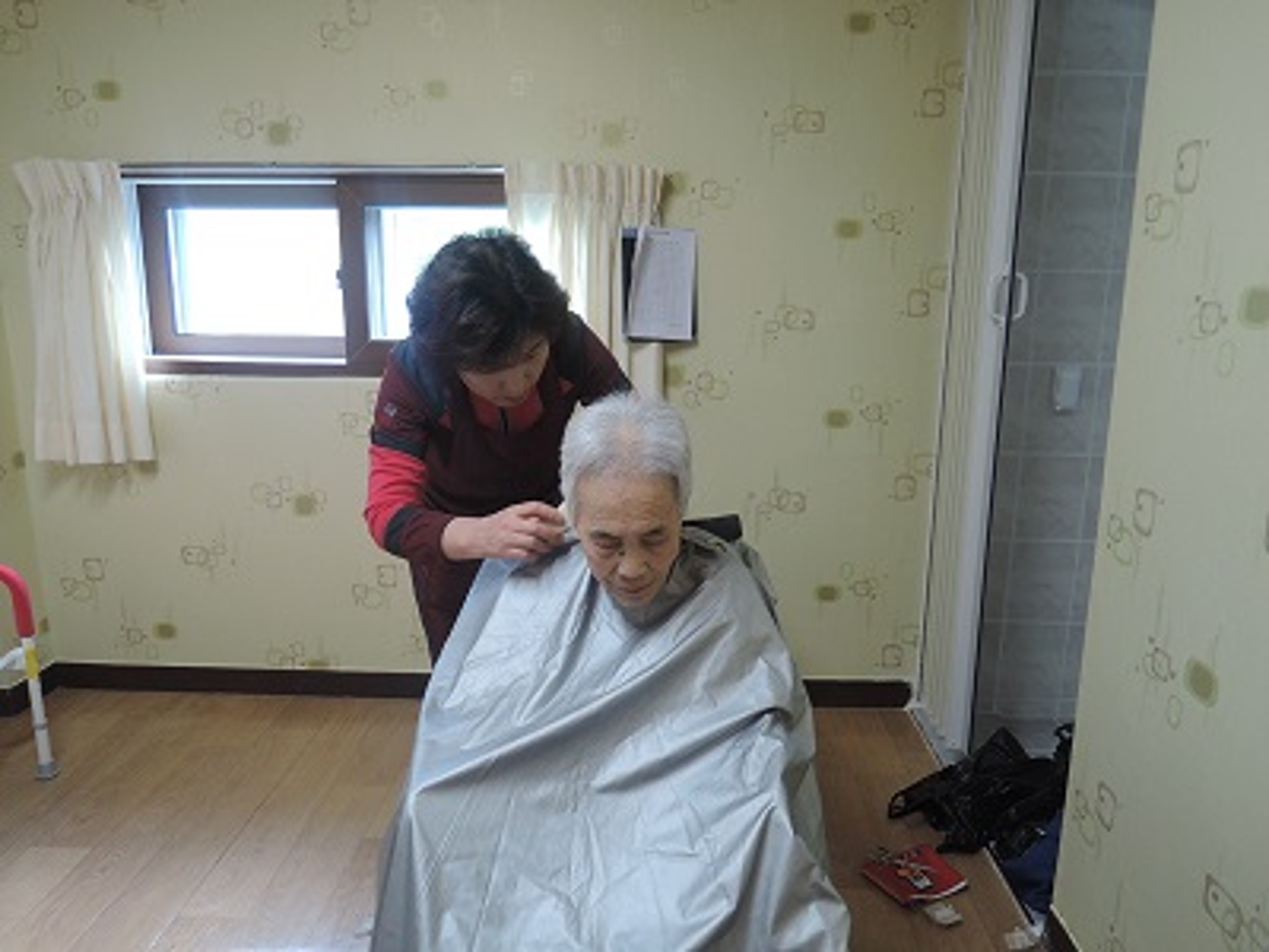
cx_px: 634
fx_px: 880
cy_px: 476
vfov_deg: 56.8
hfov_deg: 71.6
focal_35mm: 24
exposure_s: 1/30
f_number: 1.8
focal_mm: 5.1
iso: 90
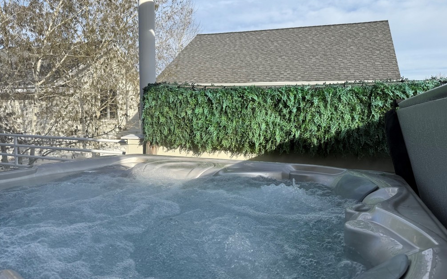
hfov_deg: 70.4
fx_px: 317
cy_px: 136
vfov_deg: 47.6
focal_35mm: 26
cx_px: 228
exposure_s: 1/3279
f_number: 1.78
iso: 80
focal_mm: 6.76
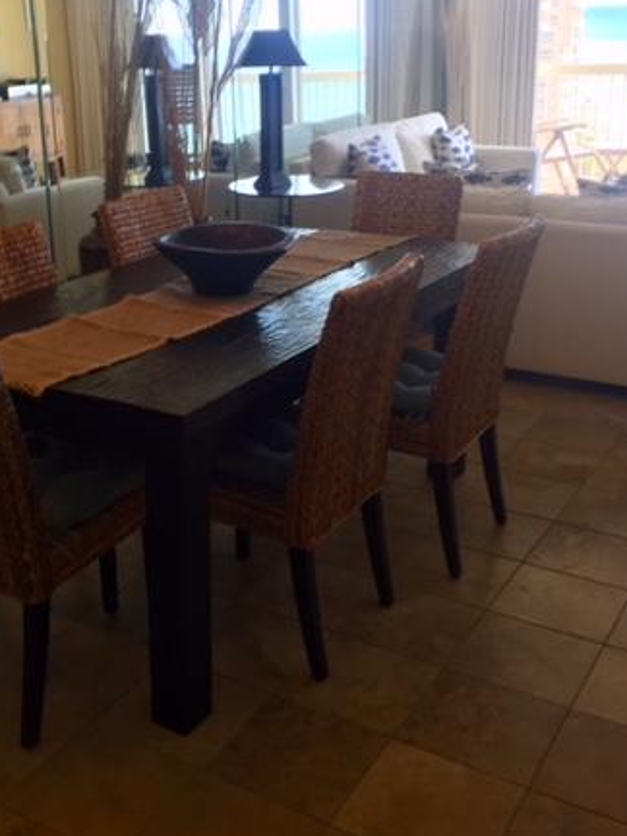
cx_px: 223
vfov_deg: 43.5
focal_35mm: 43
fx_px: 1038
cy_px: 319
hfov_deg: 33.4
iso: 32
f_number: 2.2
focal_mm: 4.15
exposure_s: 1/40
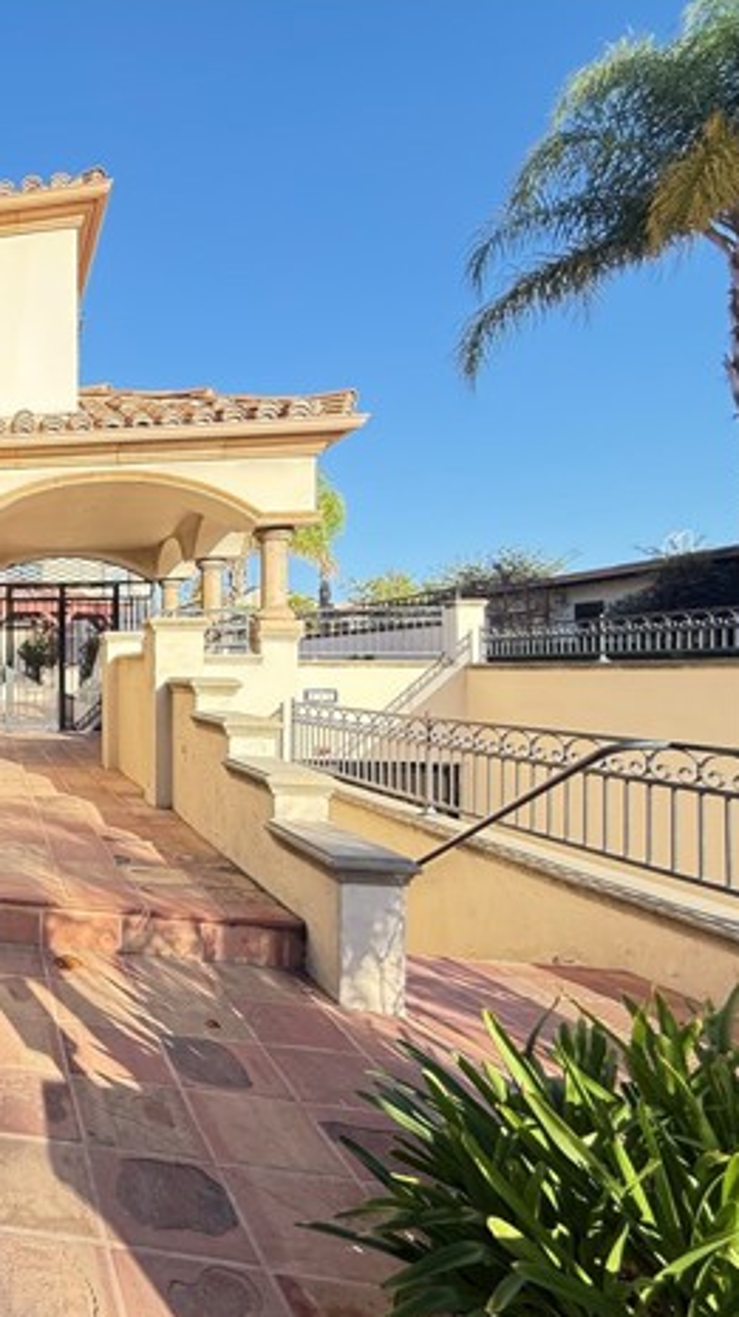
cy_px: 649
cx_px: -159
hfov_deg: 38.6
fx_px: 733
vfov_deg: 83.9
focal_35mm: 21
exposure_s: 1/228
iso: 64
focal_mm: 2.22
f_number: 2.2
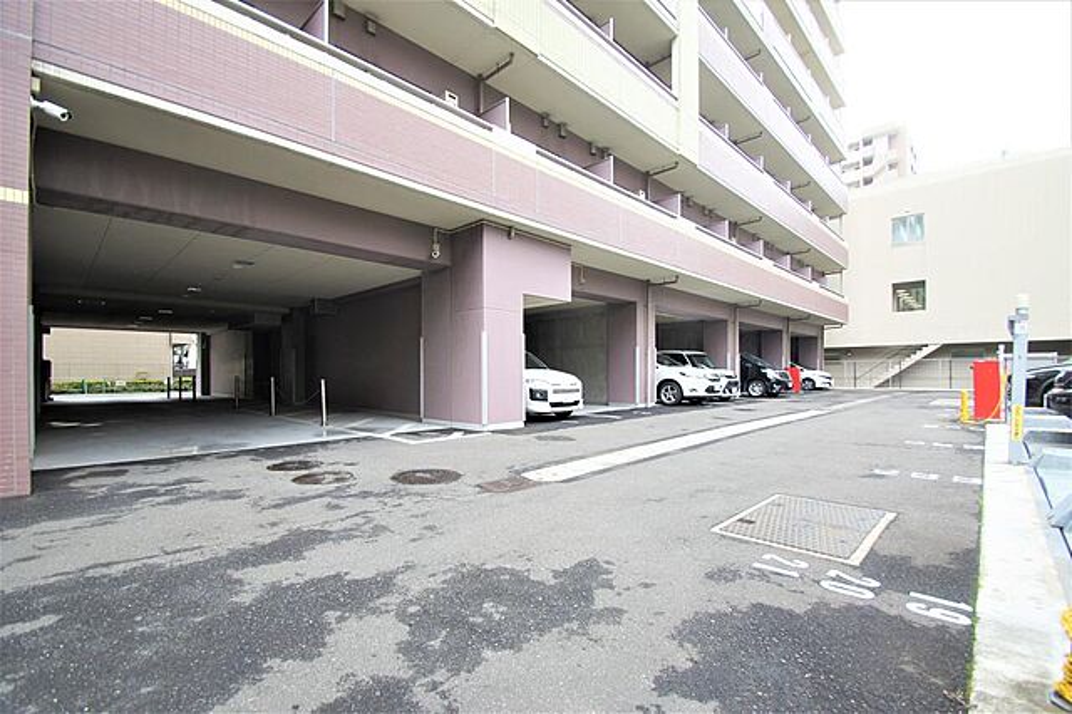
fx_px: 446
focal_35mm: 15
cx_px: 536
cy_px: 357
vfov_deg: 77.3
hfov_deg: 100.4
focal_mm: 10
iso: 100
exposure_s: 1/60
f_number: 5.6
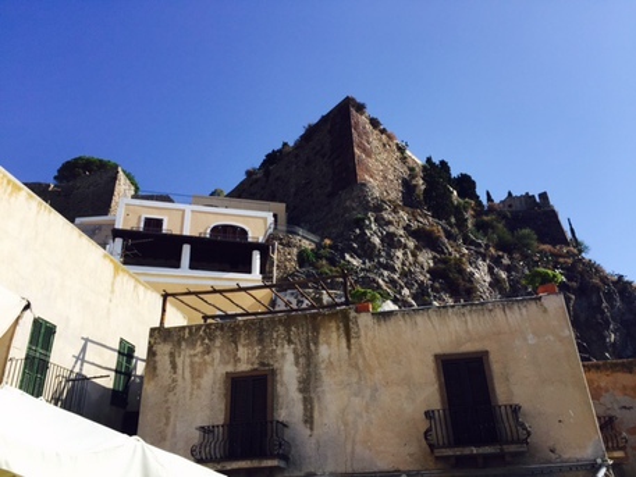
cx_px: 318
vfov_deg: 48.2
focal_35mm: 29
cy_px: 238
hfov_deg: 61.6
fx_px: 533
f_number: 2.2
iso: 32
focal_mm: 4.15
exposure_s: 1/2326
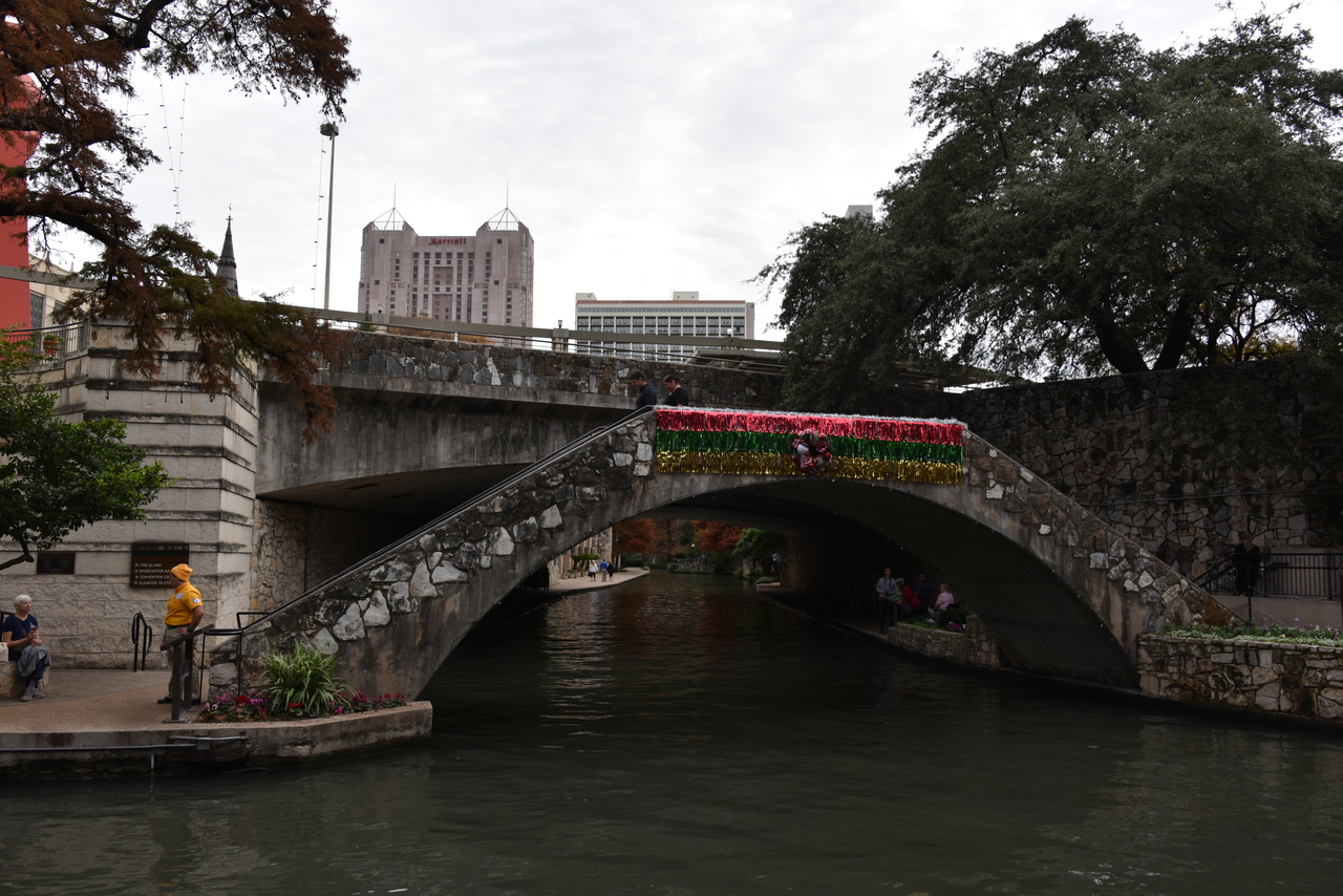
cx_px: 672
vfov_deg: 46.4
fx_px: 1045
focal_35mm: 28
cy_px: 448
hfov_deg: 65.5
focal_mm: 28
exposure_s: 1/250
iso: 100
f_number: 8
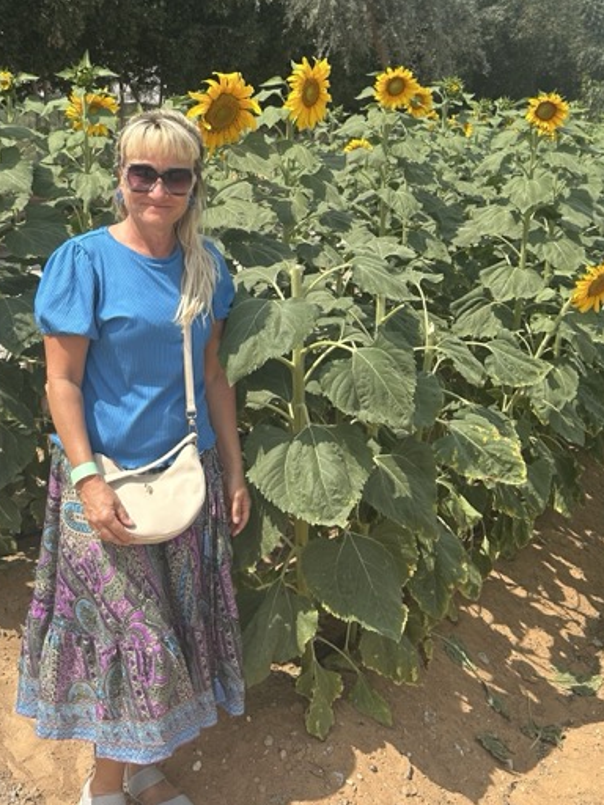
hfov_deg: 46.6
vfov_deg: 60.0
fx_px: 698
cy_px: 399
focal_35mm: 30
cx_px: 357
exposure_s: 1/3861
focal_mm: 6.86
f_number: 1.78
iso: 80
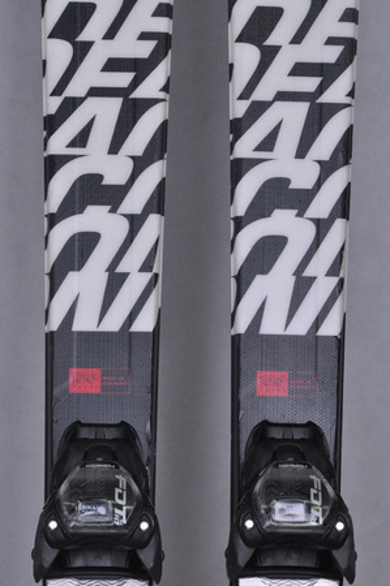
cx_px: 195
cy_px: 293
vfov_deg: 13.1
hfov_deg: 8.7
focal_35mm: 158
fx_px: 2565
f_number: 11
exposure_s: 1/125
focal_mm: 105
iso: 3200
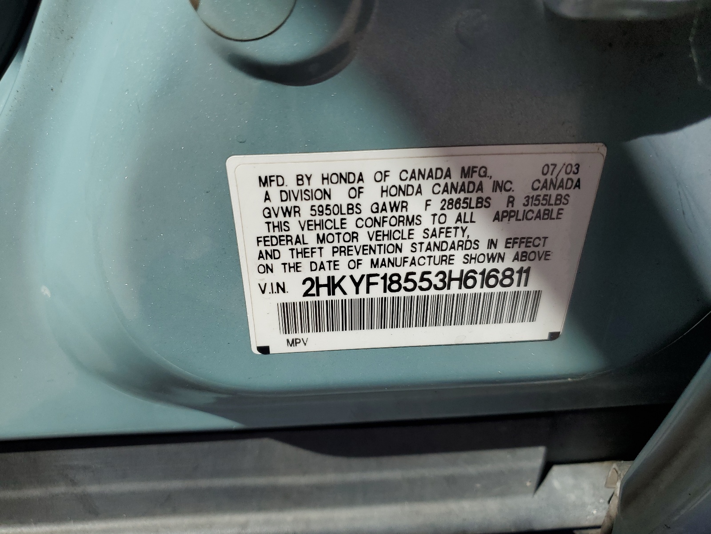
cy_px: 267
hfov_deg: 67.3
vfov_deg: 53.1
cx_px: 356
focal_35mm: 26
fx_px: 534
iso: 50
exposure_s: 1/2500
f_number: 1.5
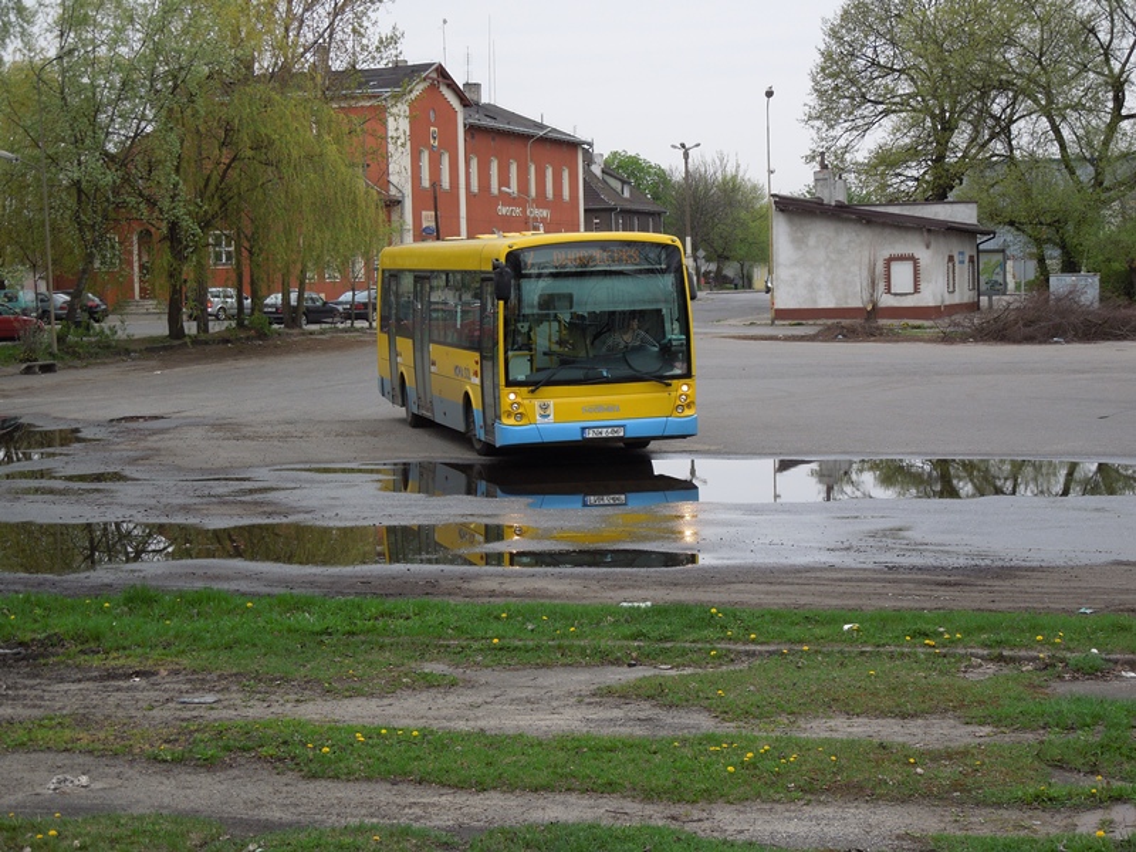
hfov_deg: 28.2
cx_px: 568
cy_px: 426
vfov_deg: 21.3
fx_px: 2264
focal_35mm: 69
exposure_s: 1/250
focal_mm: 12.5
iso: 100
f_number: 4.4
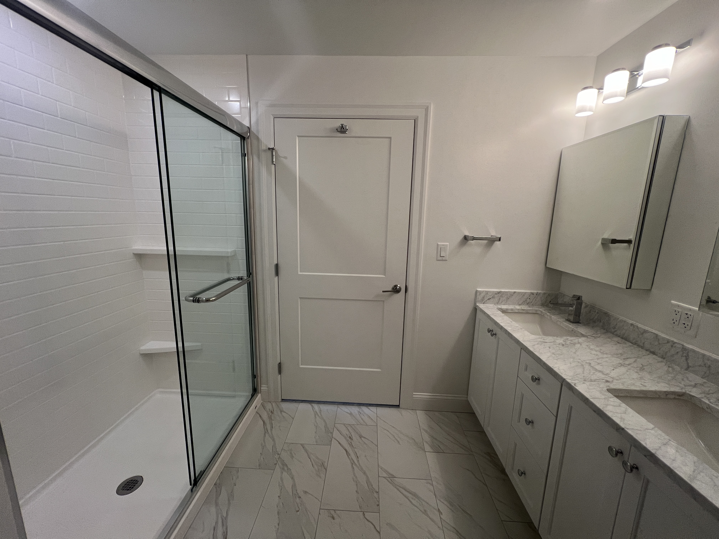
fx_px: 270
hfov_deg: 106.2
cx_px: 360
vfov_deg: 89.9
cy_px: 270
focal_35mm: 13
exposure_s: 1/120
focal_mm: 1.57
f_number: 1.8
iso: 100
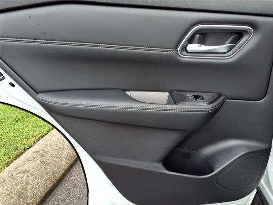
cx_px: 141
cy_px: 105
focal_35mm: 28
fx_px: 221
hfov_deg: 63.4
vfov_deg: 49.8
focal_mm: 3.58
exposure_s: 1/256
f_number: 1.9
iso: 40
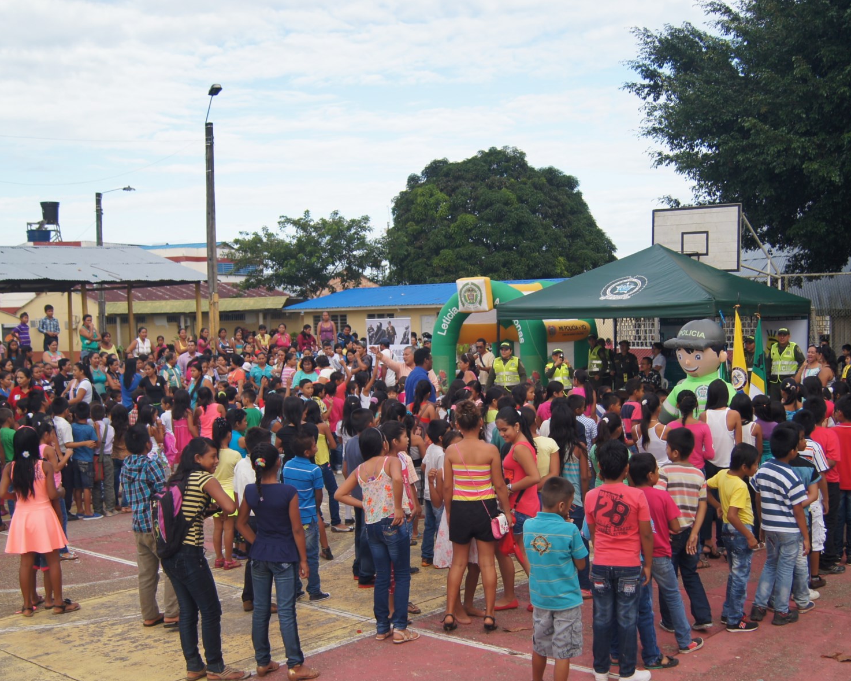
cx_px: 477
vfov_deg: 35.7
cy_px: 342
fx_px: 1058
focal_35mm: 42
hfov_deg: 43.7
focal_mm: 18
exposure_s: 1/640
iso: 100
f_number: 3.5
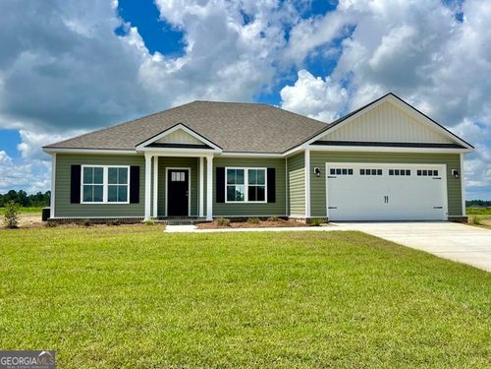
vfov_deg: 53.1
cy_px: 184
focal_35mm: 26
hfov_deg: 67.3
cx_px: 246
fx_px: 369
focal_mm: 5.7
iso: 50
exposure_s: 1/4115
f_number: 1.5
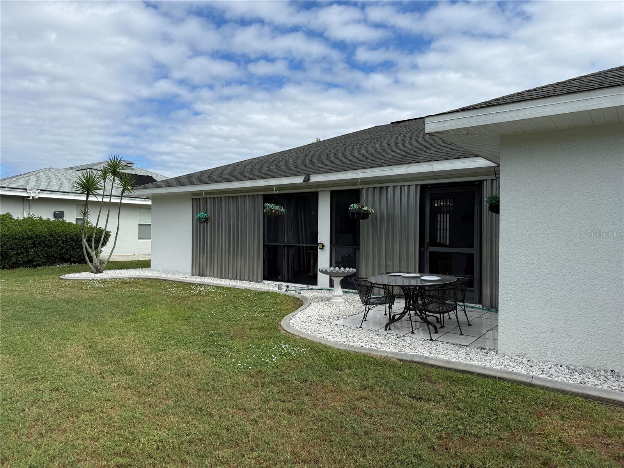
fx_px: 433
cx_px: 312
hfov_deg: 71.6
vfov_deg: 56.8
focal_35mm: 24
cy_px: 234
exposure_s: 1/5319
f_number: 1.78
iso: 80
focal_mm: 6.76
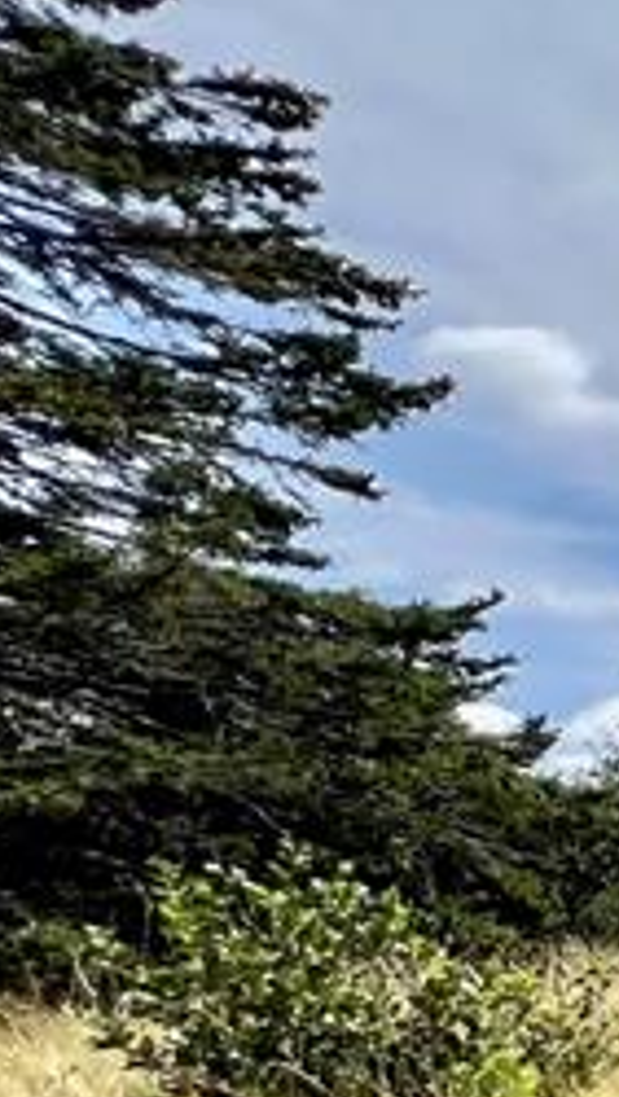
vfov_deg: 33.7
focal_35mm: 58
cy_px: 1027
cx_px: 2081
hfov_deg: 10.1
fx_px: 1689
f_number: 1.8
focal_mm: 1.57
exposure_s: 1/3311
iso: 32
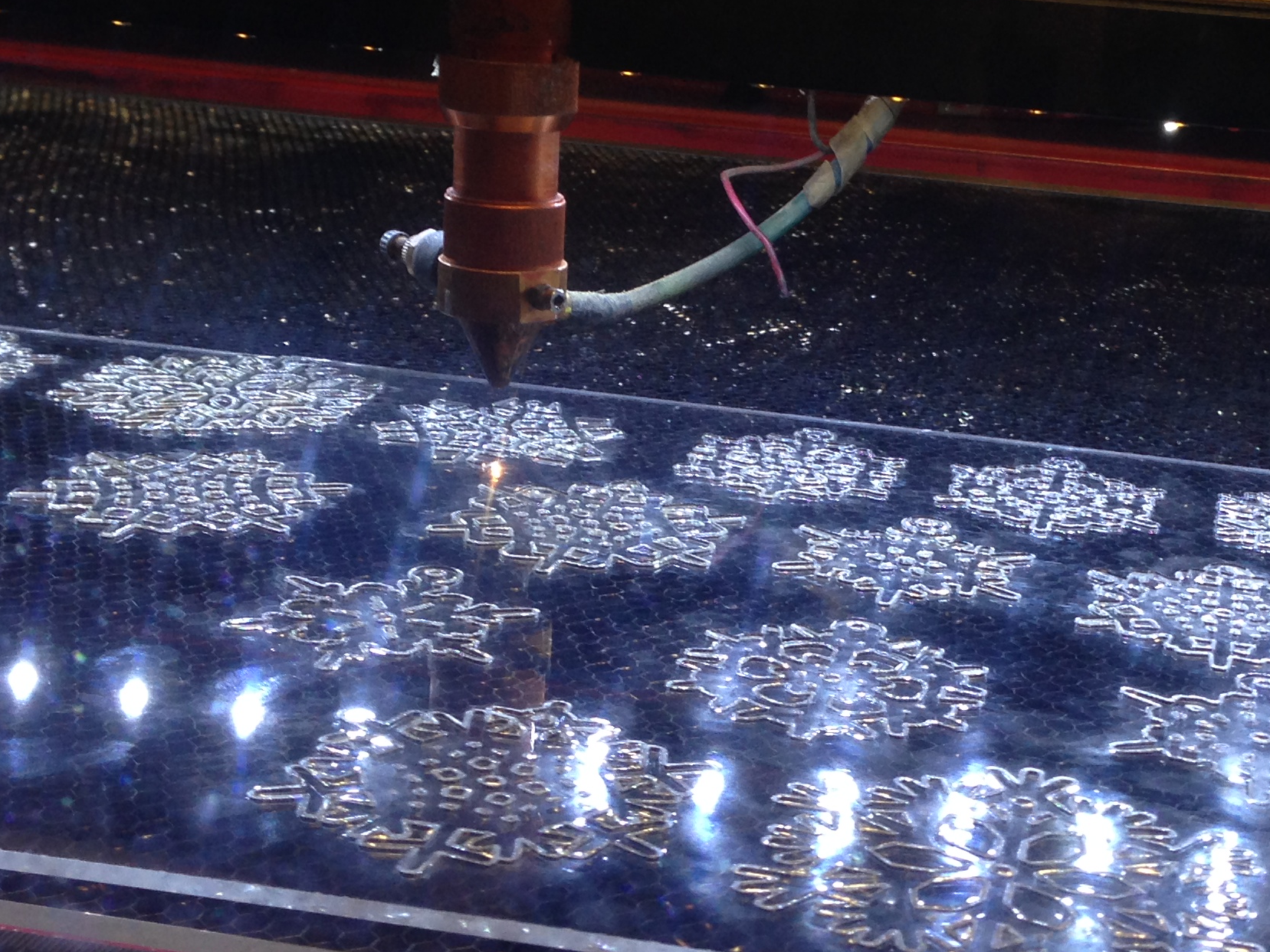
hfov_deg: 29.7
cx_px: 783
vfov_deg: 22.6
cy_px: 511
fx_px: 2385
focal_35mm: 65
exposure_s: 1/20
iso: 80
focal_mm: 4.12
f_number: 2.4
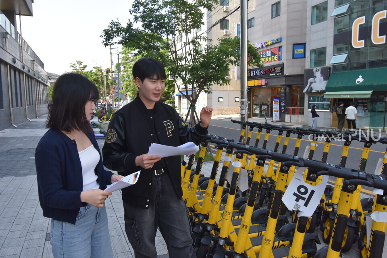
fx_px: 290
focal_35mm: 27
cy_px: 129
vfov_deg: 47.9
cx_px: 194
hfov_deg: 67.4
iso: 720
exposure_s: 1/500
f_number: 8
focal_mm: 18
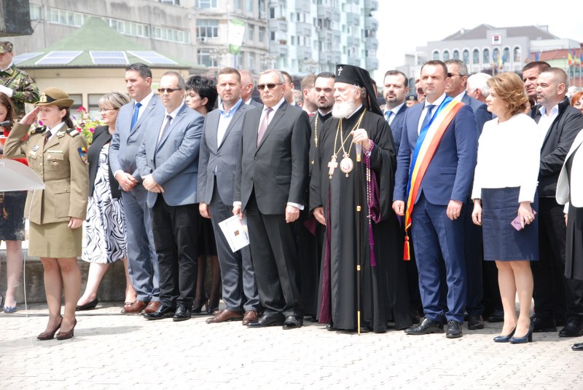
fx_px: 1703
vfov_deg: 13.1
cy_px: 195
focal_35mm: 105
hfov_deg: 19.4
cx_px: 292
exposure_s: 1/200
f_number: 5.6
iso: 200
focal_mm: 70
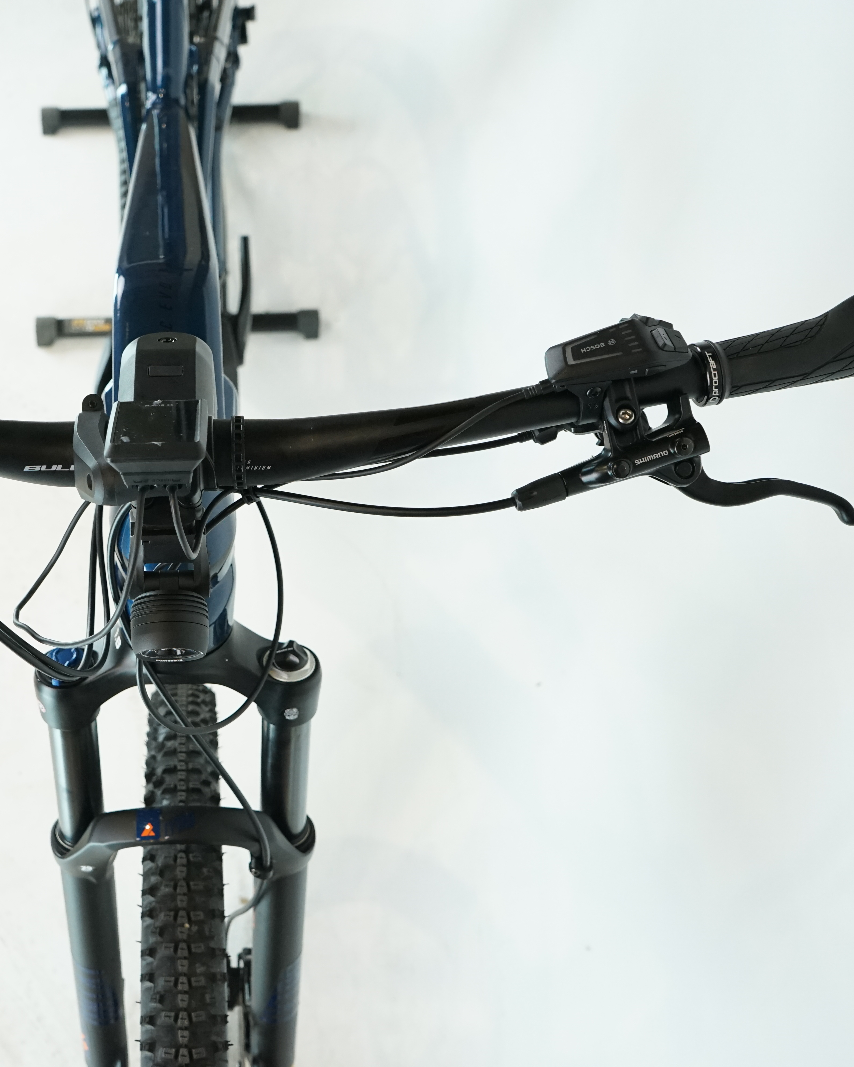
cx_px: 177
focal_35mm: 44
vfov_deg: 42.0
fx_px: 1390
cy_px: 536
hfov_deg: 33.2
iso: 2000
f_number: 5.6
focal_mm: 31
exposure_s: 1/200
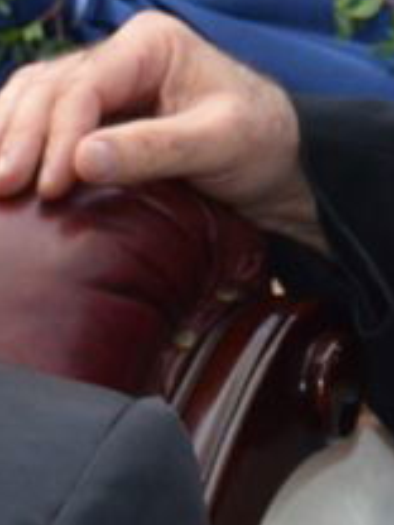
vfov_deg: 1.2
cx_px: -591
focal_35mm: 1630
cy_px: 270
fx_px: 24737
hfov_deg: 0.9
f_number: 8
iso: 1250
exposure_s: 1/200
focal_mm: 230
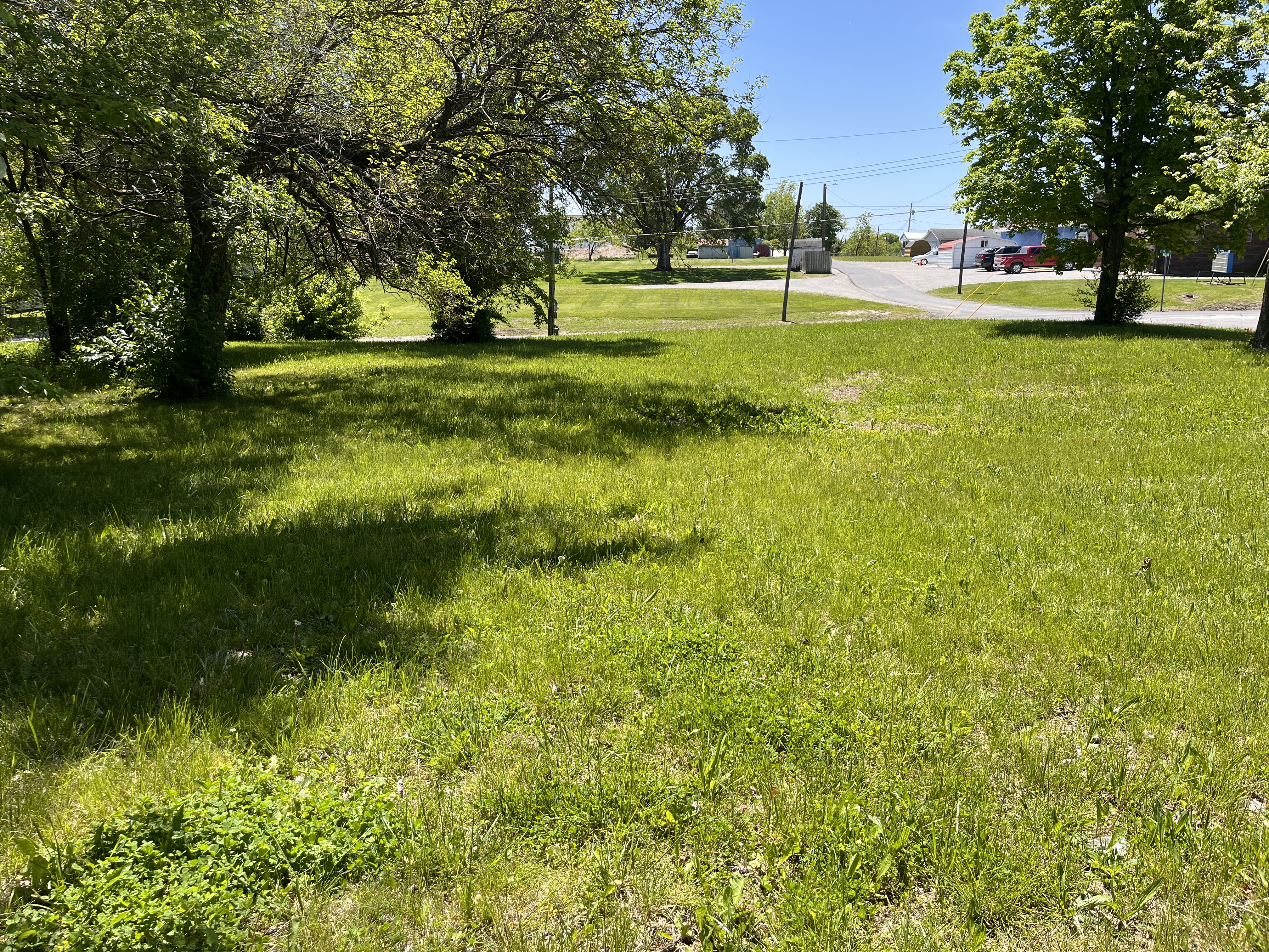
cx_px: 634
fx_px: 953
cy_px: 476
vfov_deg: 53.1
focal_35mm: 26
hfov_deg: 67.3
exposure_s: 1/1695
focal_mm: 5.1
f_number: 1.6
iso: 50
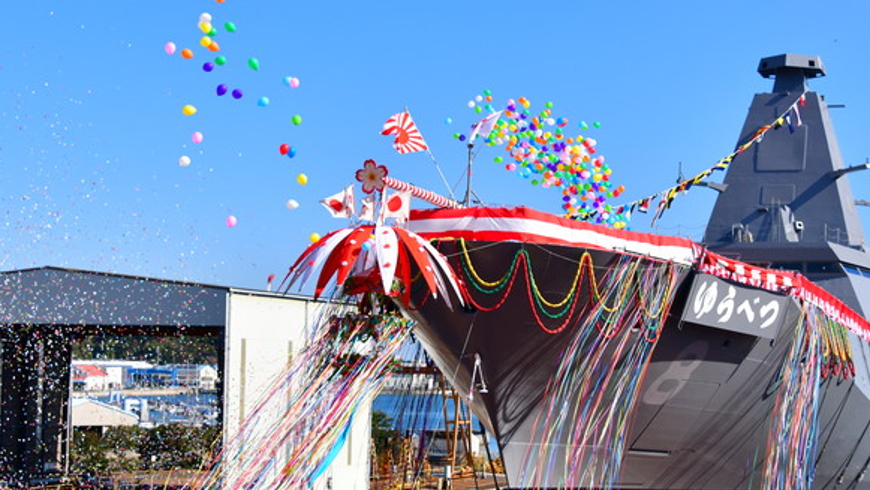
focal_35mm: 73
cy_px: 330
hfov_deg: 28.8
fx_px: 1684
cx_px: 557
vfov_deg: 16.5
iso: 250
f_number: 7.1
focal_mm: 45
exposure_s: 1/1250
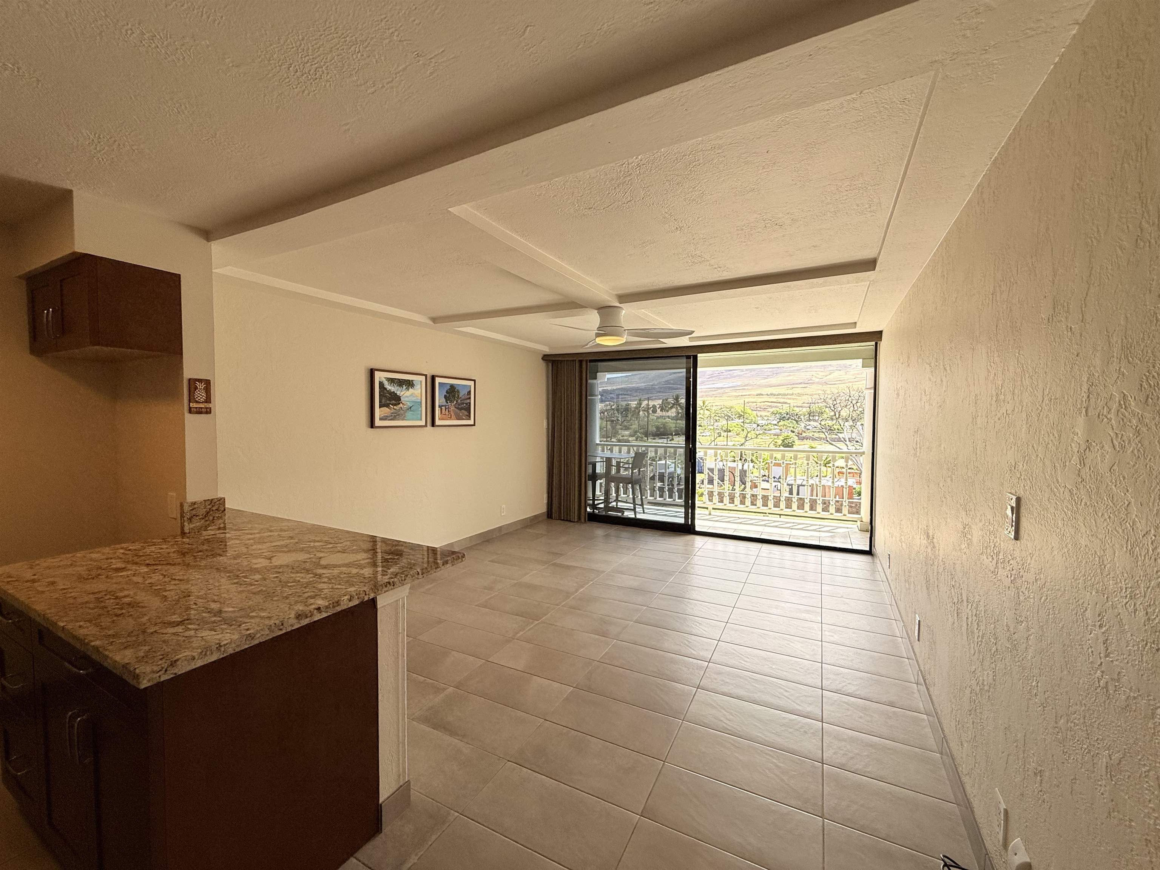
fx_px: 469
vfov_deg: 85.7
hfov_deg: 102.1
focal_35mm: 14
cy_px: 435
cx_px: 580
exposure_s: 1/403
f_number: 2.2
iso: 64
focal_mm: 2.22
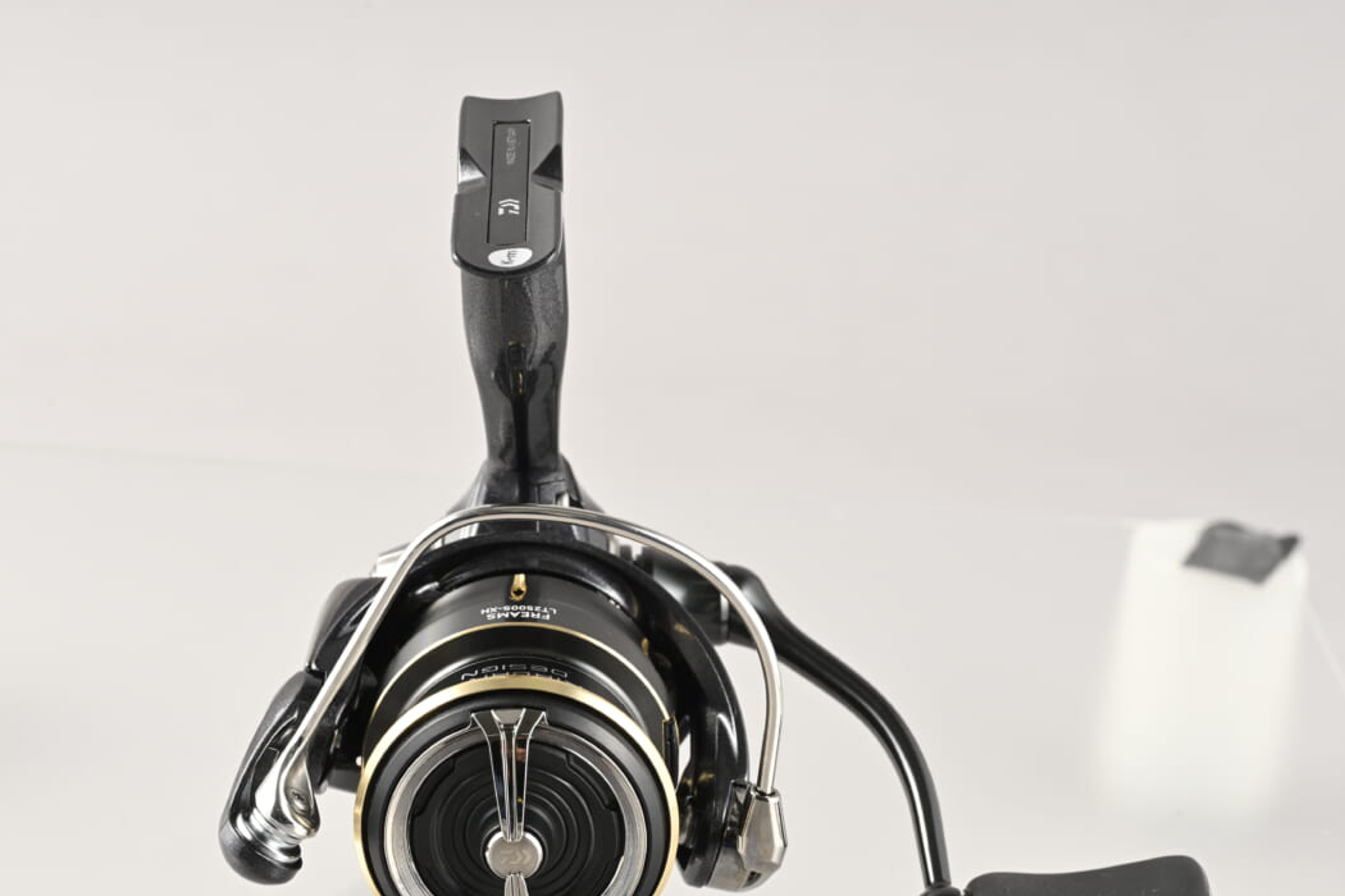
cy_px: 492
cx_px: 634
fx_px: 4782
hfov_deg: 16.0
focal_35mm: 128
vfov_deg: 10.7
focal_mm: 105
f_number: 14
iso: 200
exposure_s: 1/125
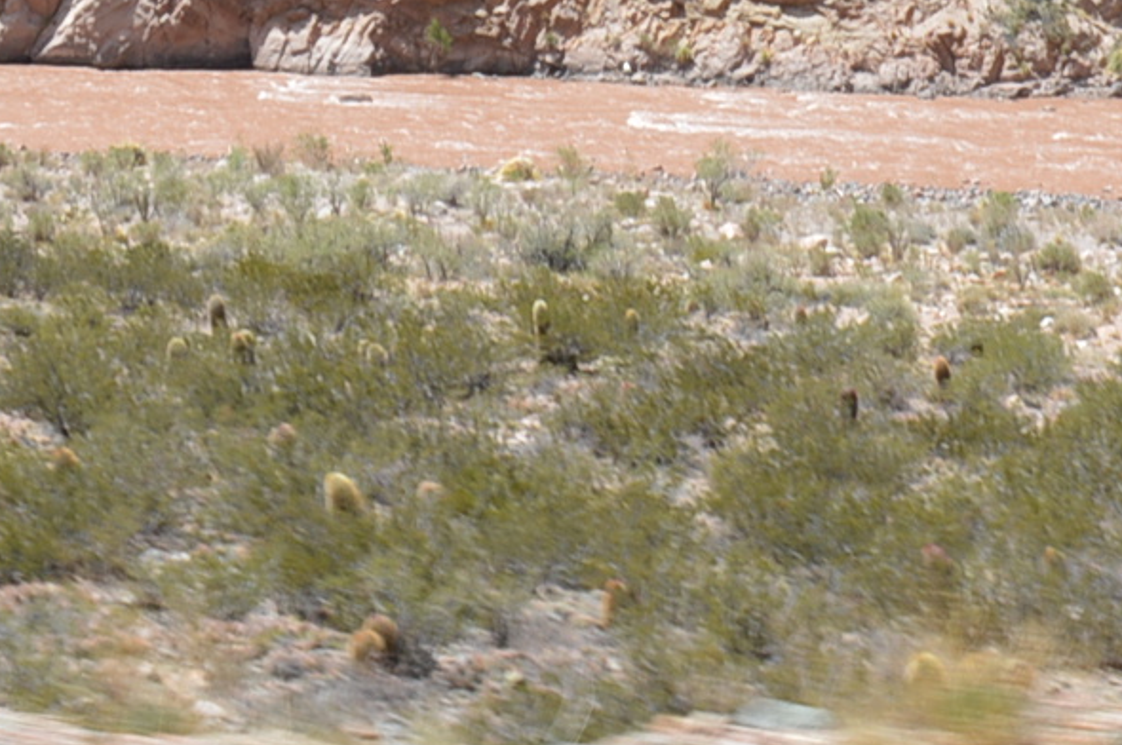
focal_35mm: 153
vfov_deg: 8.4
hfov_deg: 13.4
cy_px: -870
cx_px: 858
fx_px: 4763
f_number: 7.1
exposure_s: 1/200
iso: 100
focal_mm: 20
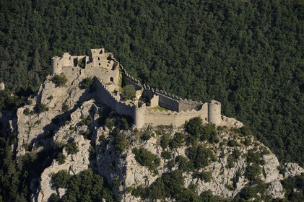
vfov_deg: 6.9
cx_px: 152
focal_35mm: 200
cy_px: 101
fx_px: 1688
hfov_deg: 10.3
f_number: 7.1
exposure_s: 1/1000
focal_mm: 200
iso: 400
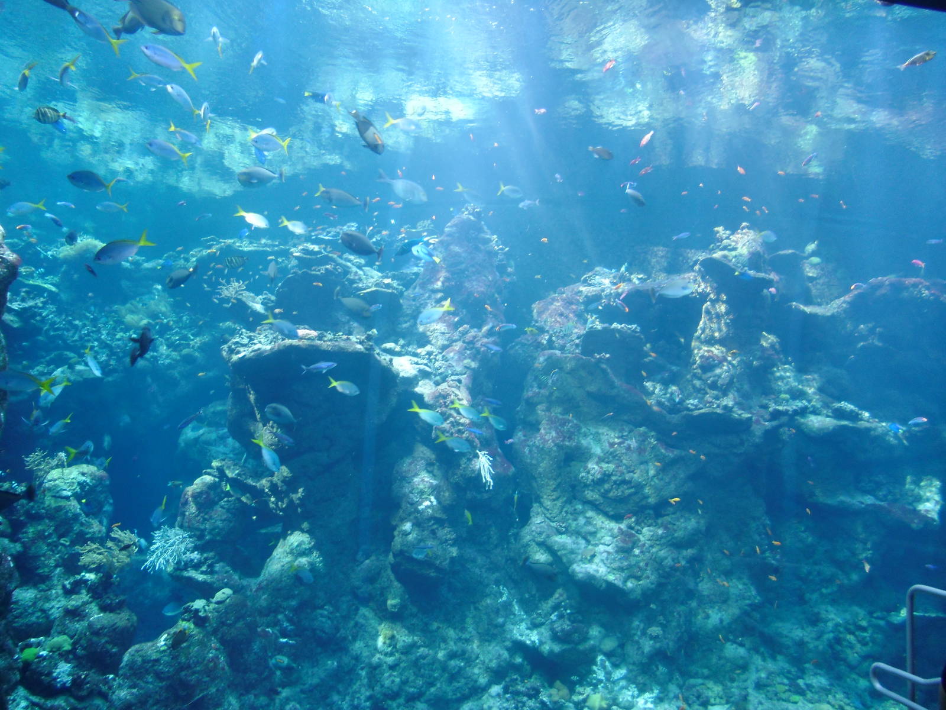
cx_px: 473
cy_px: 355
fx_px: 738
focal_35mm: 27
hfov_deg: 65.3
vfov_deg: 51.4
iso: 200
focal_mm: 4.9
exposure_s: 1/40
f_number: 3.2
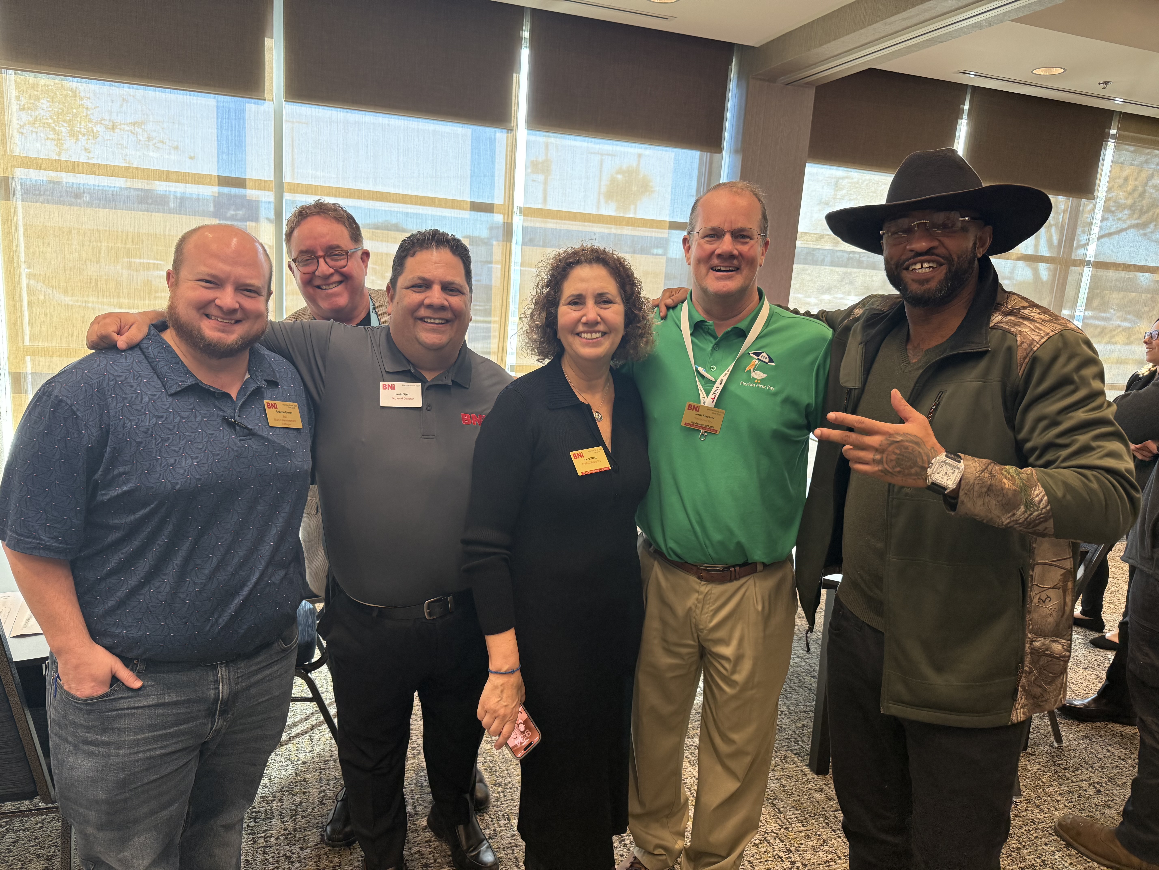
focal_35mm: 24
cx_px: 580
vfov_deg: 56.8
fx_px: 804
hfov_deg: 71.6
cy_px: 435
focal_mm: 6.76
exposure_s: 1/120
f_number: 1.78
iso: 250
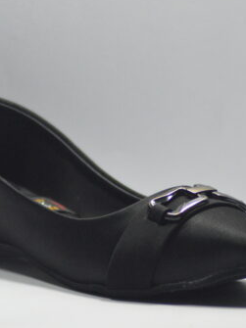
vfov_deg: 3.9
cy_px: 173
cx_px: 74
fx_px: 4768
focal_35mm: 503
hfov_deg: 3.0
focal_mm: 195
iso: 2500
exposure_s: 1/500
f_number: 4.8
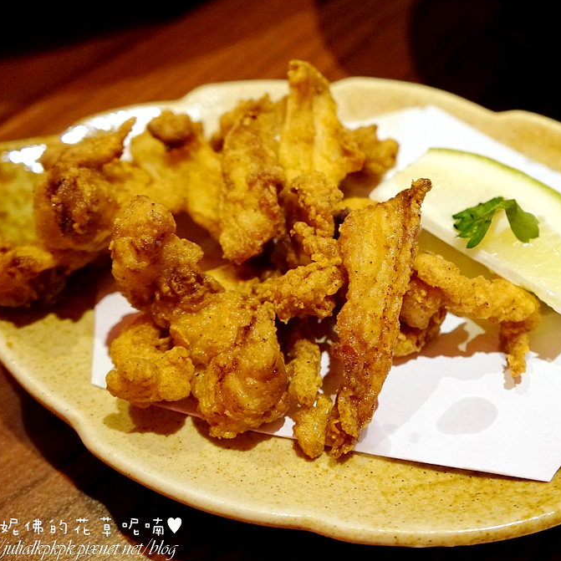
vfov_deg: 34.9
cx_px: 378
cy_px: 281
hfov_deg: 34.6
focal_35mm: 49
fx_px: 892
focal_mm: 25
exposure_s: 1/40
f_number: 4
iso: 1600
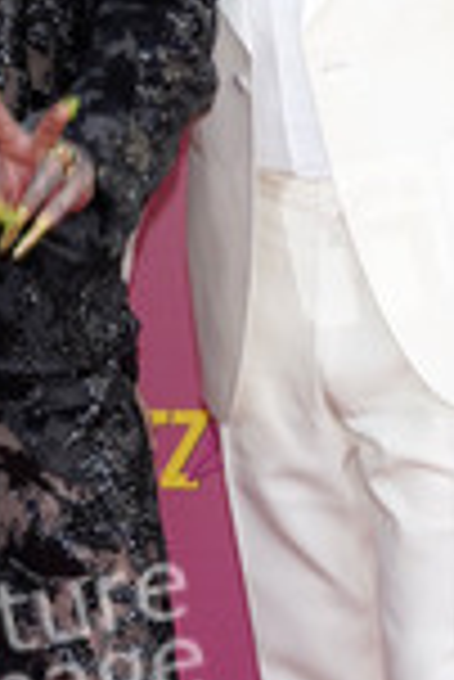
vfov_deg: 15.8
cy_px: -5
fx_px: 2397
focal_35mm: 127
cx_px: 103
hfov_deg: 10.8
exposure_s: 1/160
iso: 320
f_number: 5.6
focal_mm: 48
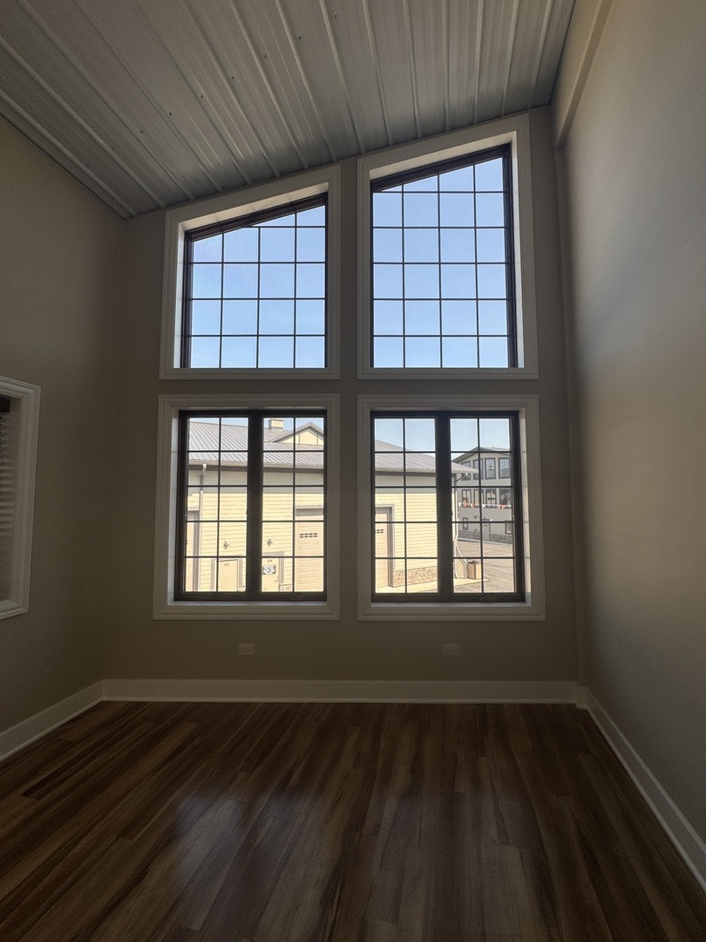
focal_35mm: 14
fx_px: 381
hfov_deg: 85.7
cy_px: 471
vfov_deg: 102.1
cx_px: 353
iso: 40
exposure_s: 1/228
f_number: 2.2
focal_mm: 2.22
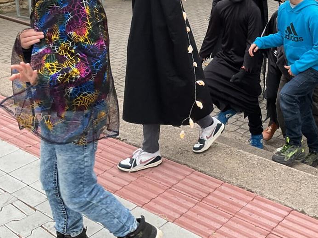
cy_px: 18
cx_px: 230
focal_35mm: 56
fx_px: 515
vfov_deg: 25.2
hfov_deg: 33.8
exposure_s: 1/100
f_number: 1.8
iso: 25
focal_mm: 3
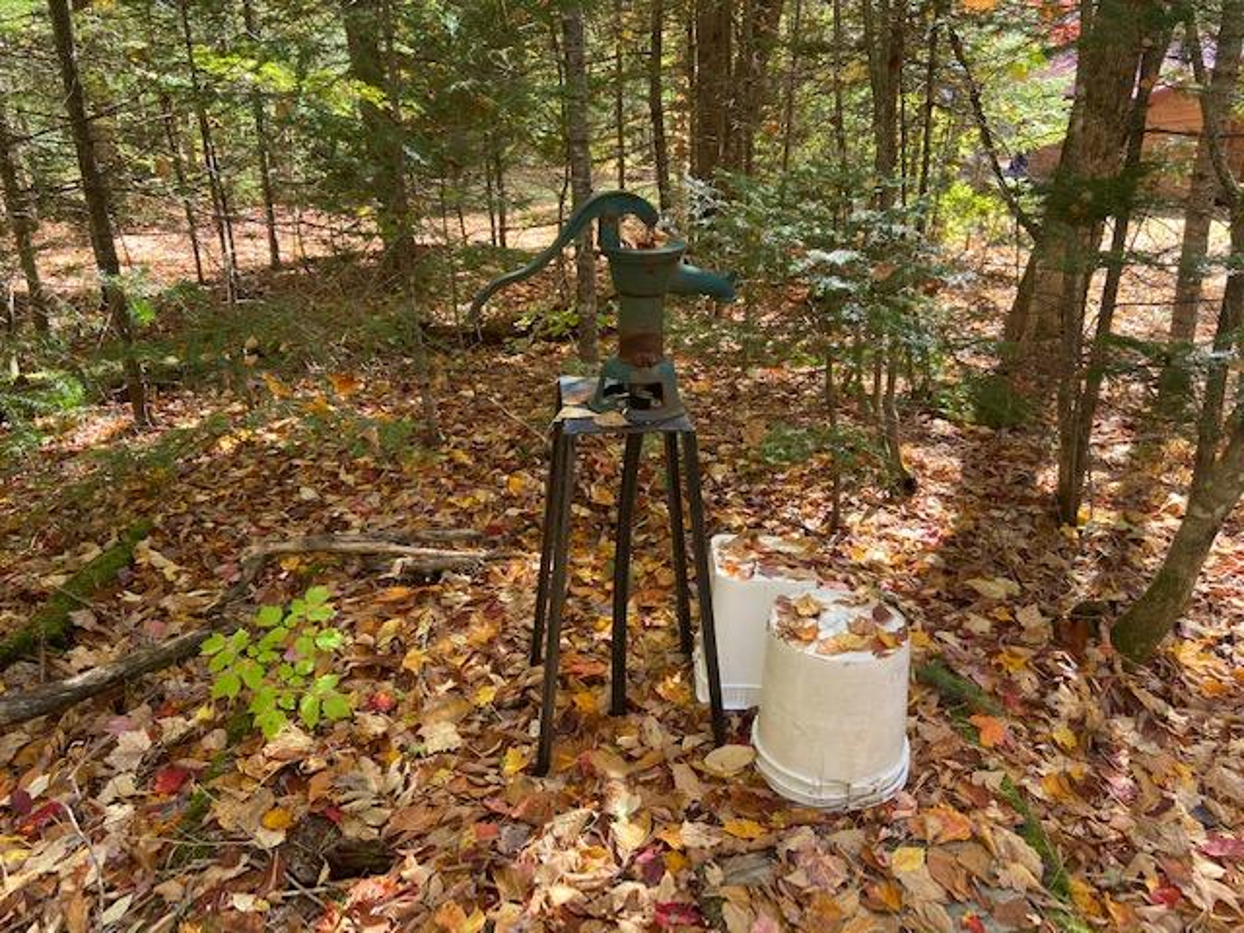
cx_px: 622
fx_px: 934
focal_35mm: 26
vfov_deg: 53.1
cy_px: 466
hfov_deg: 67.3
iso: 50
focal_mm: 4.25
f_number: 1.8
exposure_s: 1/122
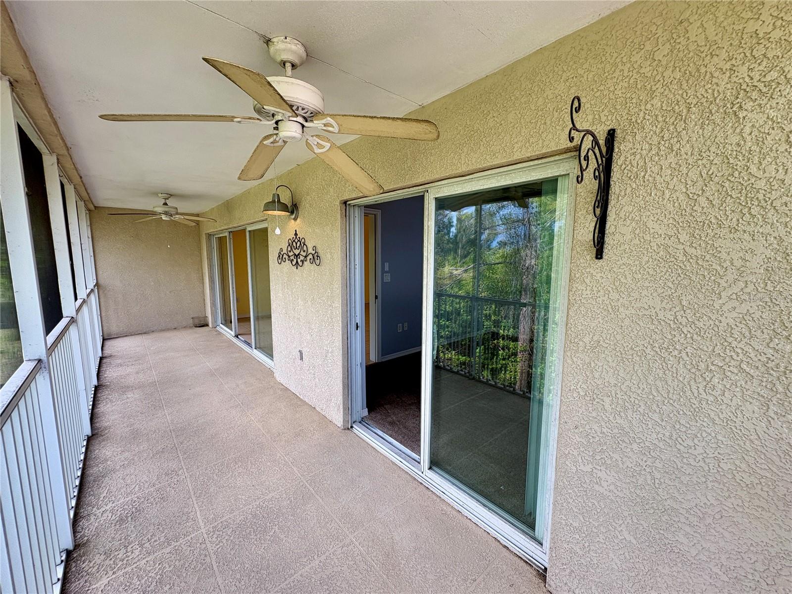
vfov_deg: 85.7
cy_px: 297
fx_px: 320
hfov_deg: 102.1
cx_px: 396
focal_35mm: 14
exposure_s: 1/111
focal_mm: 2.22
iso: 40
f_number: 2.2
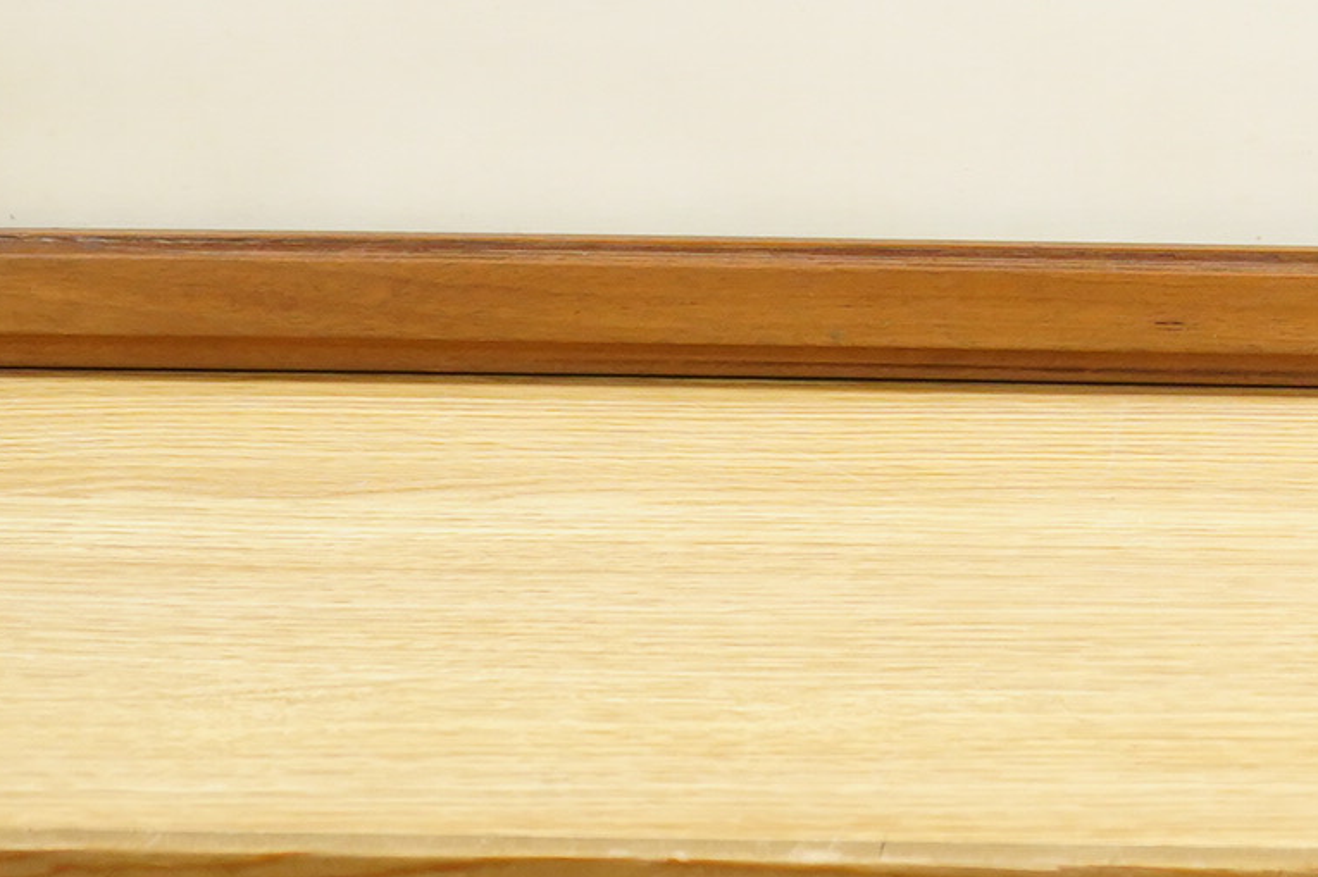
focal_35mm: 169
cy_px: -636
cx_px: 1795
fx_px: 6183
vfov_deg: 7.9
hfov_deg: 11.8
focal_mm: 43
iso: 2500
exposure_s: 1/160
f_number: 5
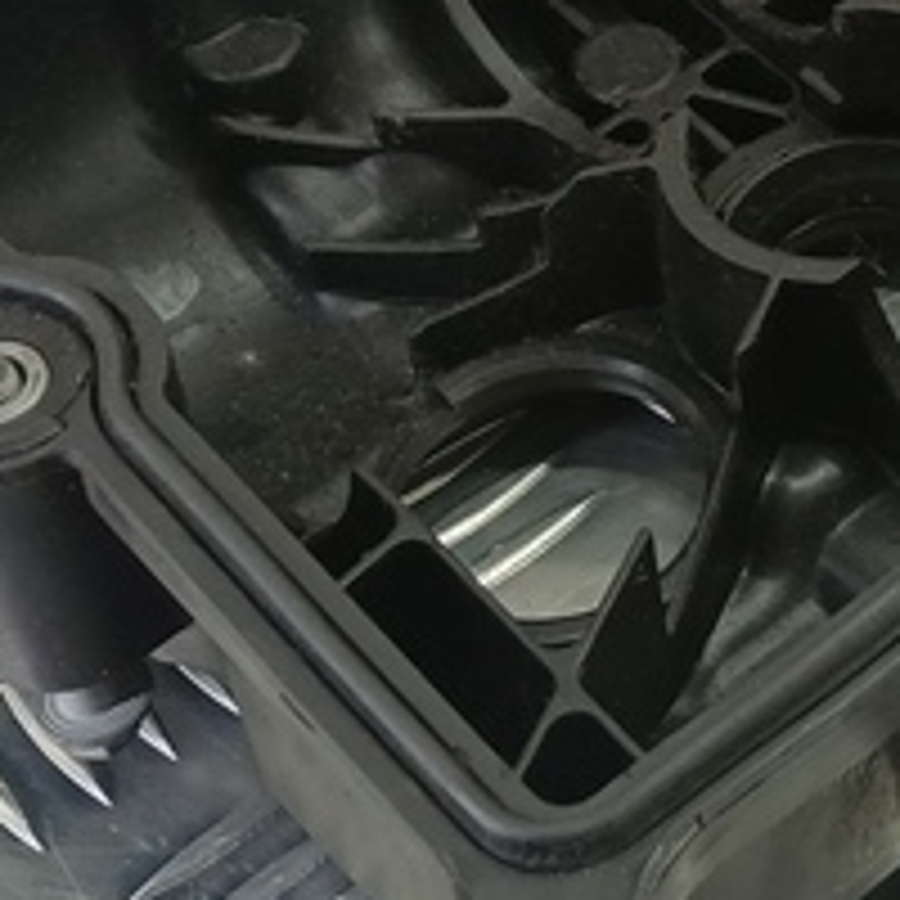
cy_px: -130
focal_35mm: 104
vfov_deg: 16.2
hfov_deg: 15.8
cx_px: 1228
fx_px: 3059
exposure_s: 1/50
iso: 173
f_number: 1.6
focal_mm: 4.11
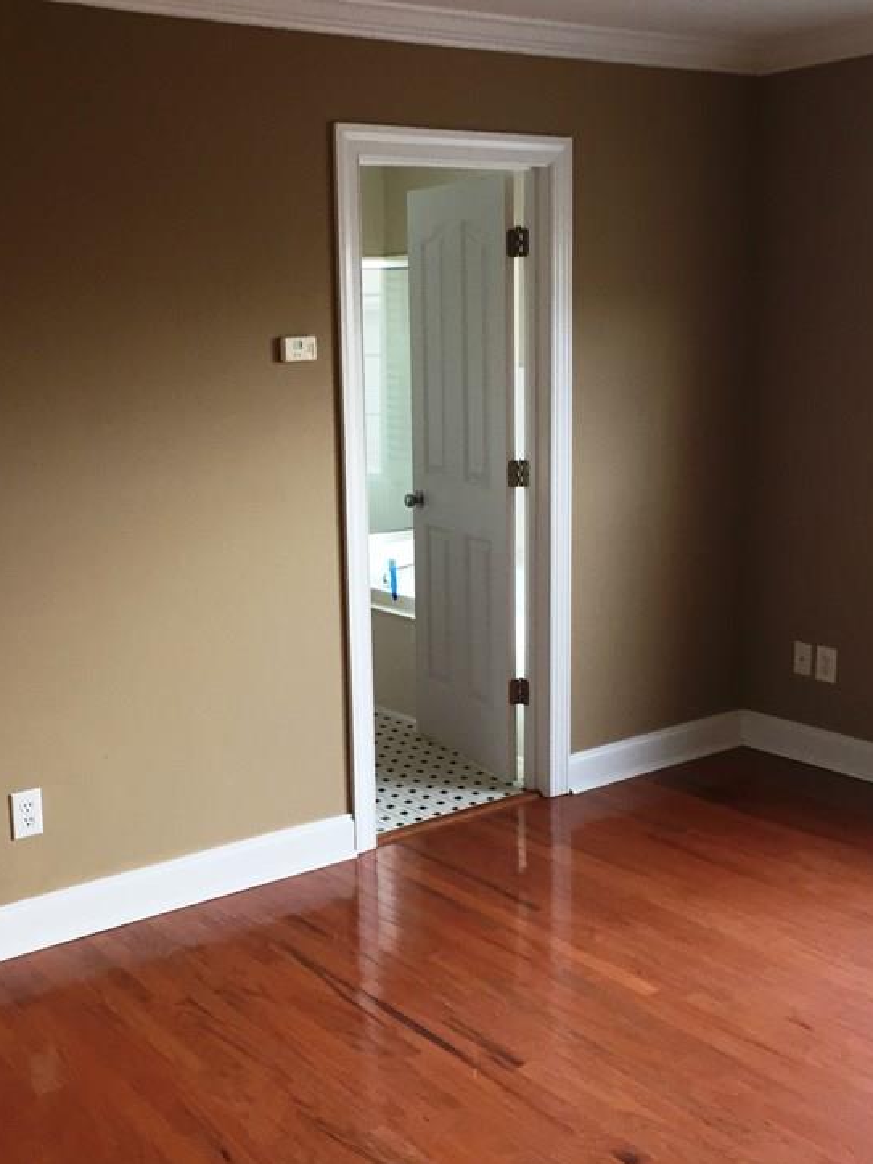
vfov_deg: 45.8
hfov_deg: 35.0
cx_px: 352
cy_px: 566
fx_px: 1379
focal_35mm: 41
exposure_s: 1/33
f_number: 2.2
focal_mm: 4.15
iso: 64
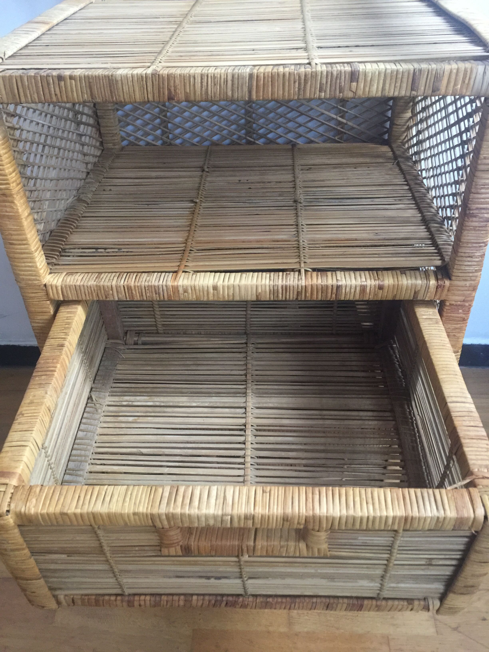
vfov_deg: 61.7
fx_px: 546
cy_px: 326
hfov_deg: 48.2
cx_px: 244
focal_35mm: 29
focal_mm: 4.15
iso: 160
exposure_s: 1/17
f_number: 2.2
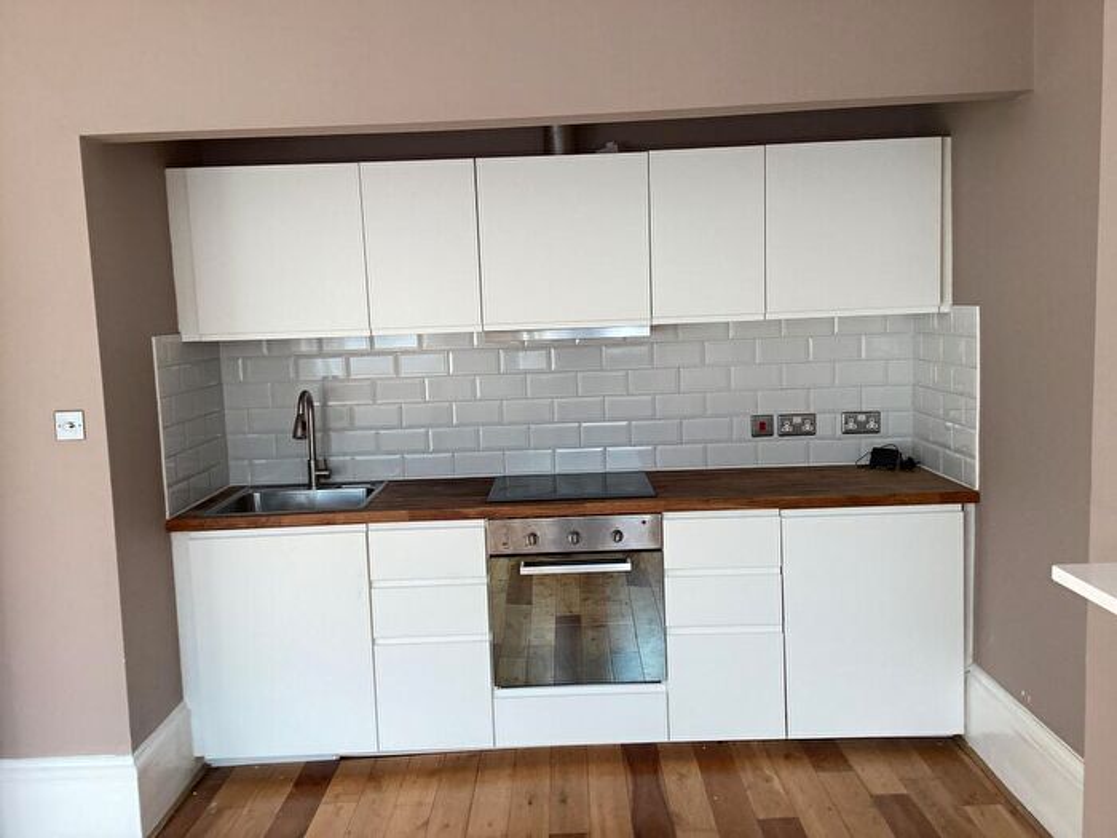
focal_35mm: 31
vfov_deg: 45.4
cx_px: 558
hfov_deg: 58.4
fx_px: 1000
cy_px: 419
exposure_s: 1/120
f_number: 2.4
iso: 50
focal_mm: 3.3
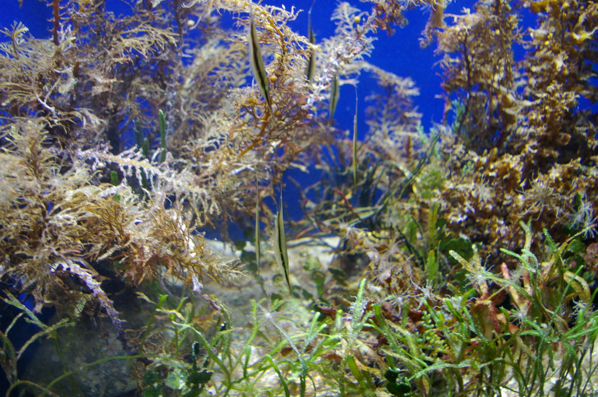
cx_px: 299
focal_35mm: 34
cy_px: 198
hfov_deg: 55.1
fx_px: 573
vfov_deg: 38.3
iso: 400
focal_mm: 23
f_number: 4
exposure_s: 1/10
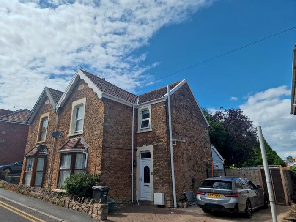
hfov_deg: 73.9
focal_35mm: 23
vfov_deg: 58.9
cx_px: 148
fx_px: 197
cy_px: 111
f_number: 1.8
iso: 50
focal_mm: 6.4
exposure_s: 1/1976
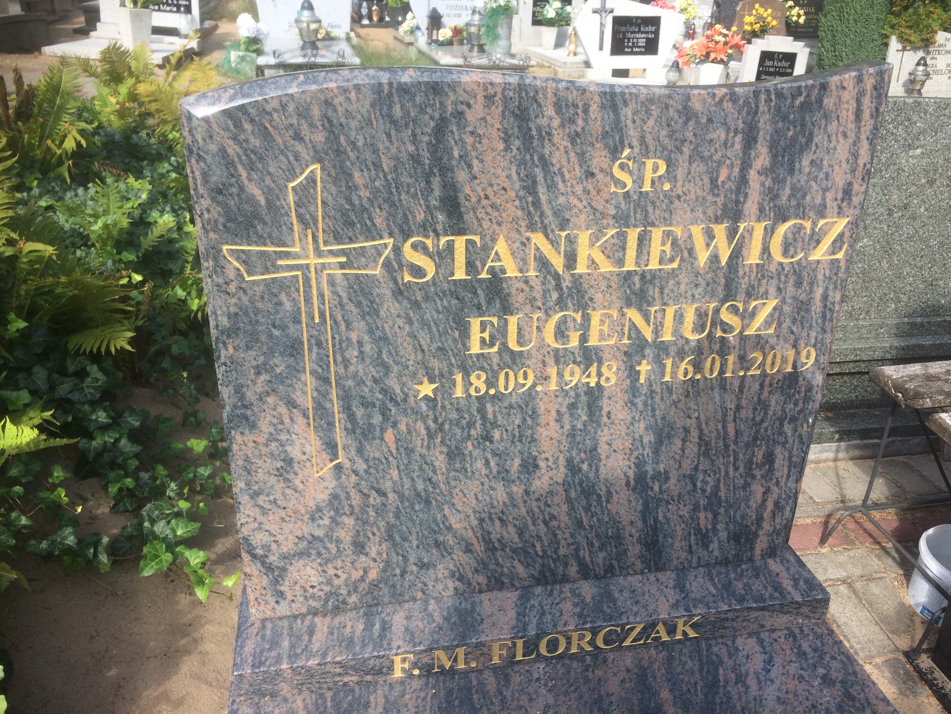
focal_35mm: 29
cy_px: 357
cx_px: 476
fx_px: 797
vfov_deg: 48.2
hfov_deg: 61.7
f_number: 2.2
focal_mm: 4.15
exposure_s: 1/641
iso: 32
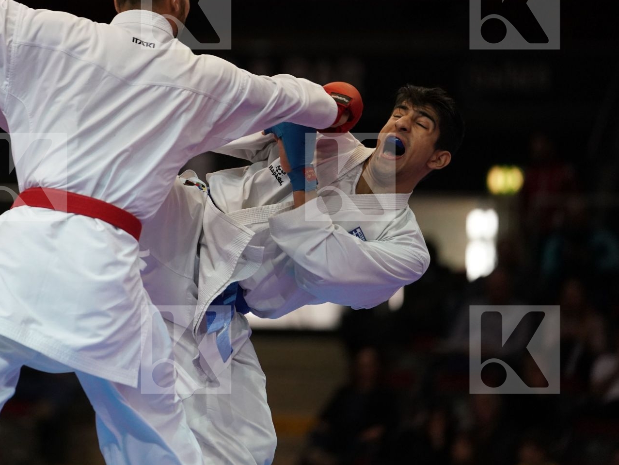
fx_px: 4846
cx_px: 186
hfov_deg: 7.3
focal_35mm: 271
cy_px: 177
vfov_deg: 5.5
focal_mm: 200
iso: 2500
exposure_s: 1/1000
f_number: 2.8
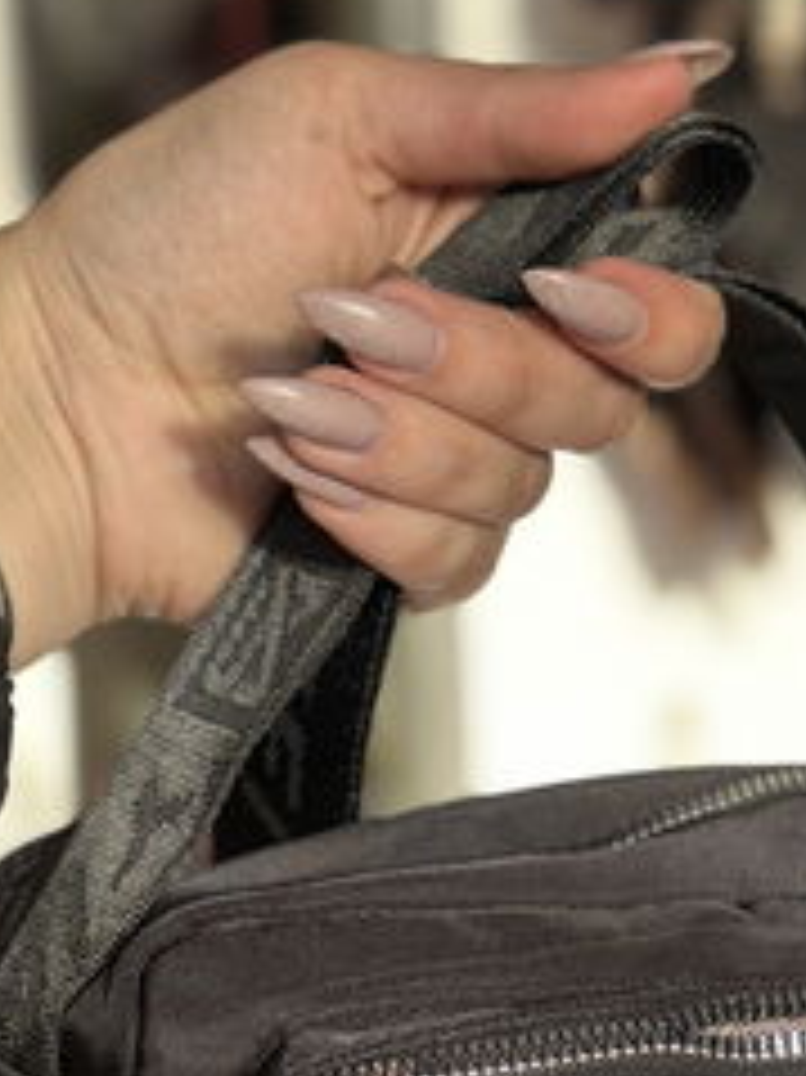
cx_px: 612
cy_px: 988
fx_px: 3325
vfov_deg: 18.1
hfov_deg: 13.8
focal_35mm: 107
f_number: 1.78
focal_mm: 6.86
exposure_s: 1/121
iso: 64
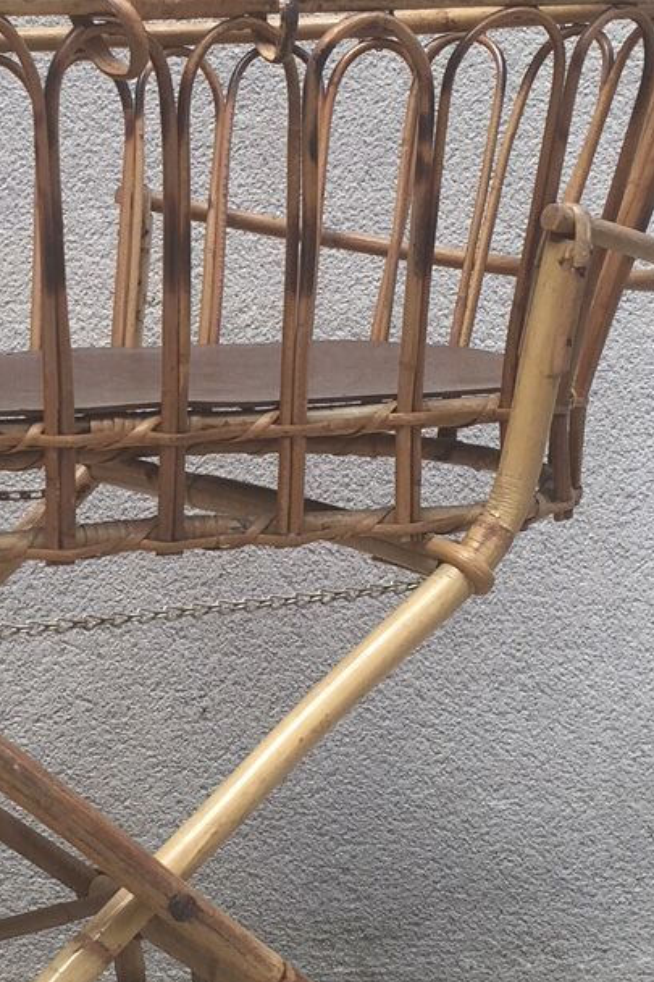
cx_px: -74
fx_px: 2208
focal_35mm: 81
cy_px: 373
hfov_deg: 16.3
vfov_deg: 25.0
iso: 32
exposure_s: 1/107
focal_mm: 4.15
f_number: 2.2
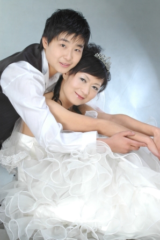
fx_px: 521
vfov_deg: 26.0
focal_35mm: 78
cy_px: 120
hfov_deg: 17.5
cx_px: 80
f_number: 10
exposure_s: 1/160
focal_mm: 52
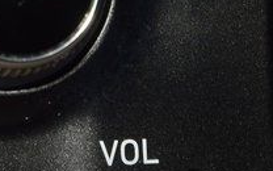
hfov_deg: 4.0
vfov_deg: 2.5
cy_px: -236
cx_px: 43
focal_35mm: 527
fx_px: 3921
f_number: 8
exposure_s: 1/125
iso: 100
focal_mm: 70
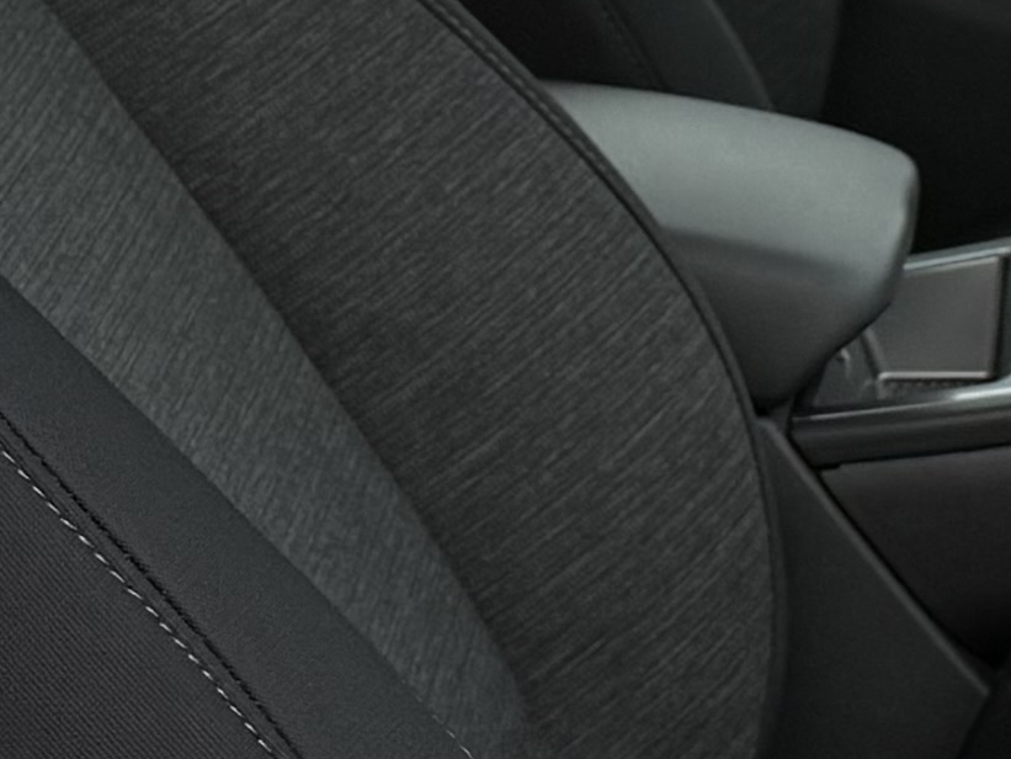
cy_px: 159
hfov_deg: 11.6
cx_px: 1123
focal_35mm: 167
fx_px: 4878
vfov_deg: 8.9
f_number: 1.78
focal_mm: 6.76
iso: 80
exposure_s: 1/121
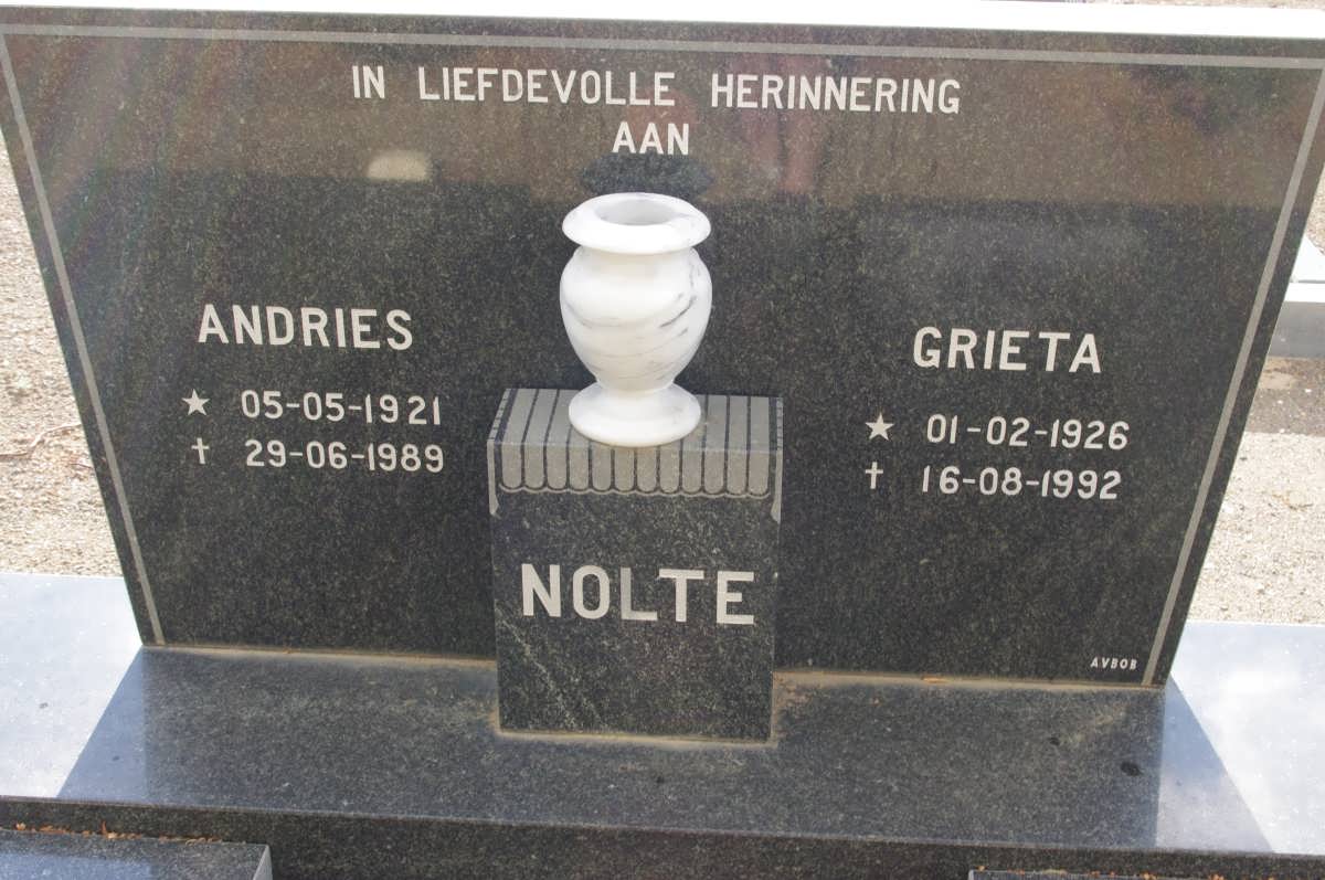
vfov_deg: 29.2
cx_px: 662
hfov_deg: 42.8
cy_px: 440
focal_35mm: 46
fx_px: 1691
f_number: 11
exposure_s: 1/125
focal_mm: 30.63
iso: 800
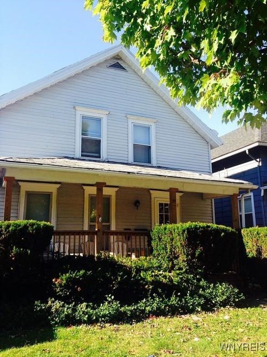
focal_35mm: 33
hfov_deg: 42.9
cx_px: 134
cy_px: 178
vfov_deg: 55.4
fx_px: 339
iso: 50
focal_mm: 4.12
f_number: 2.4
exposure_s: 1/384
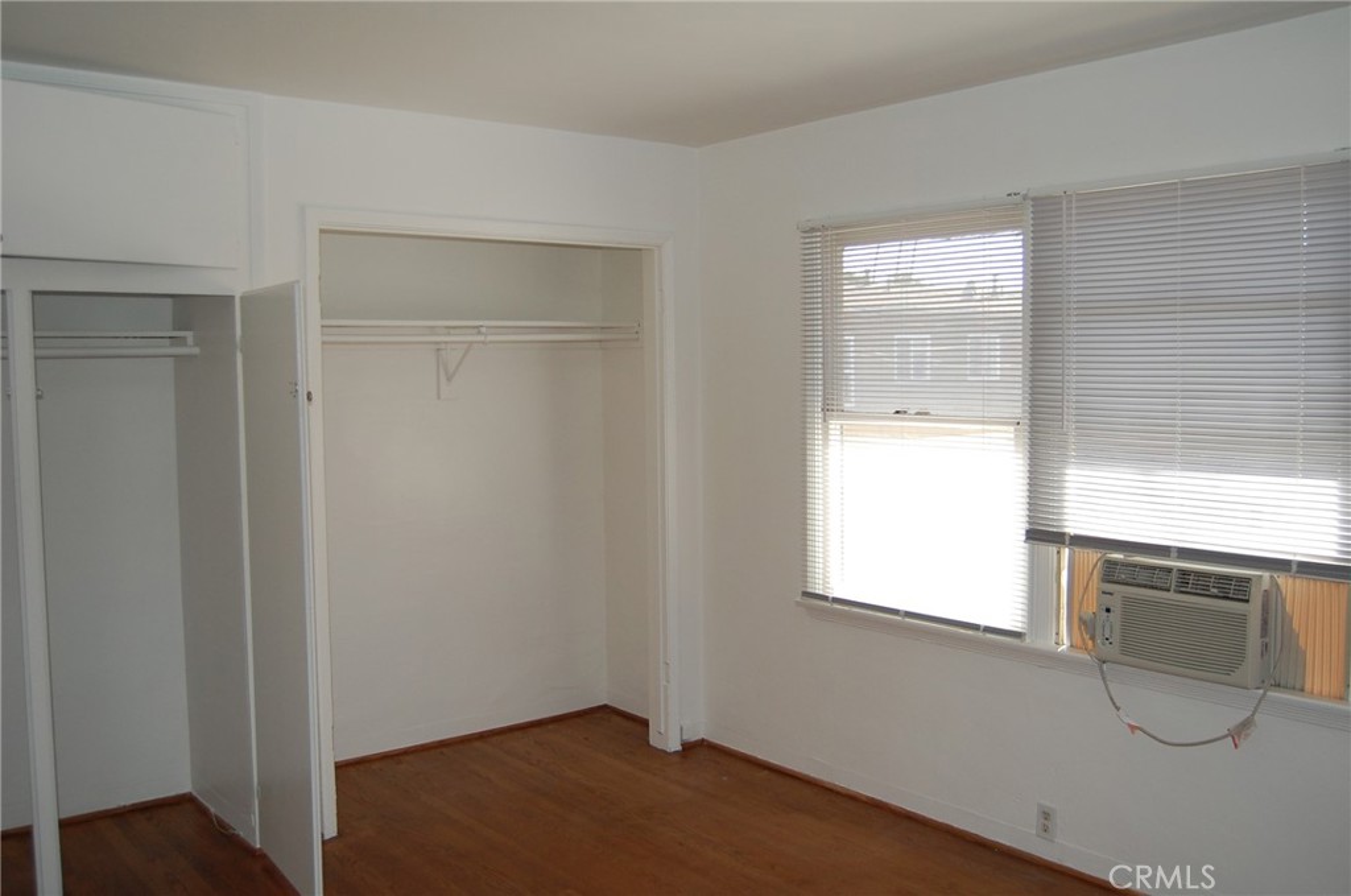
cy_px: 448
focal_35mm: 33
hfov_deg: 57.3
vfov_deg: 39.8
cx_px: 676
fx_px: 1236
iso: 400
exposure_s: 1/400
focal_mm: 22
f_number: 3.8
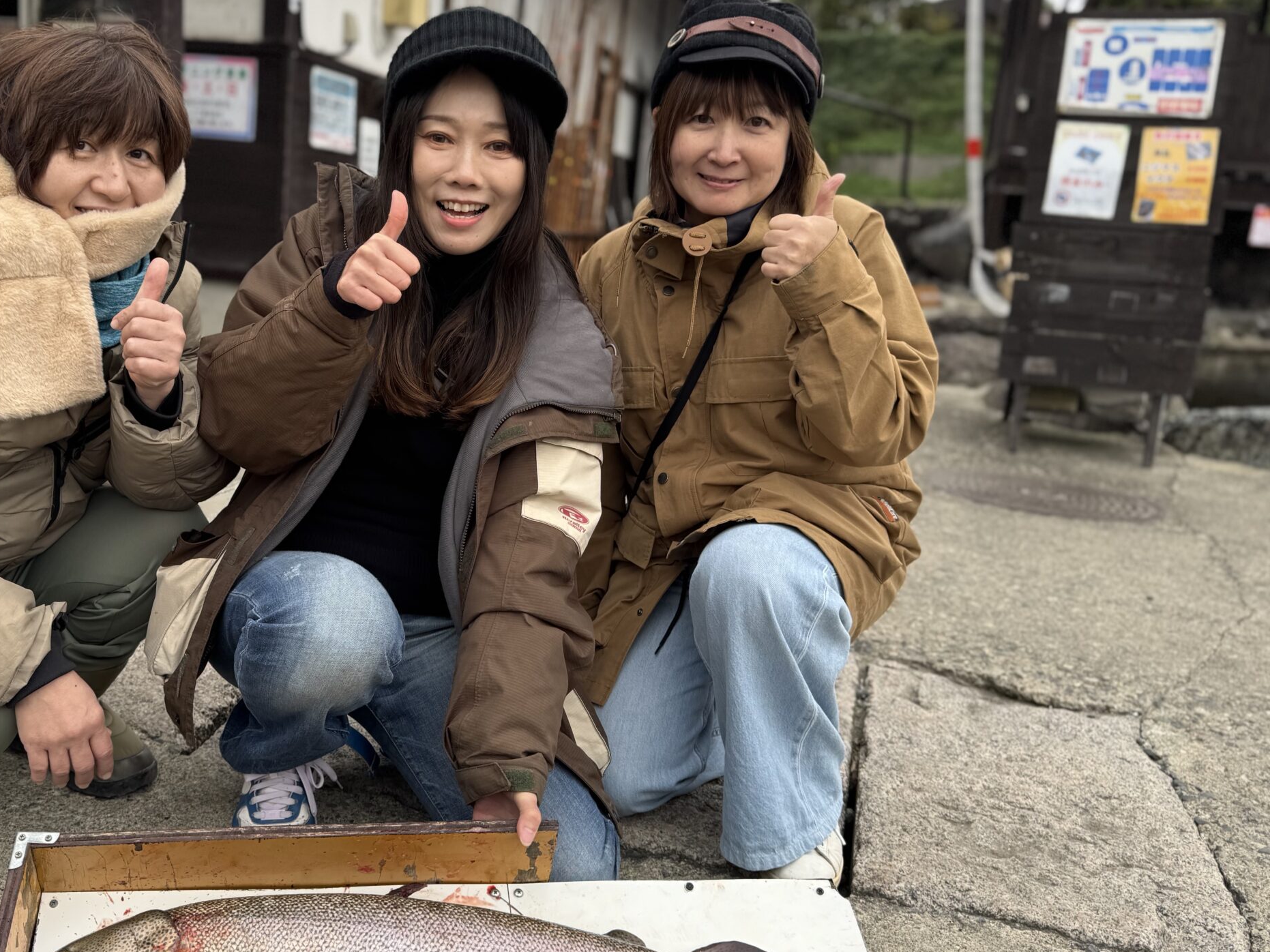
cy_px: 453
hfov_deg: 54.7
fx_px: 1211
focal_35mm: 33
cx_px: 473
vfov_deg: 42.9
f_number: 1.78
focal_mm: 6.76
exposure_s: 1/370
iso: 80
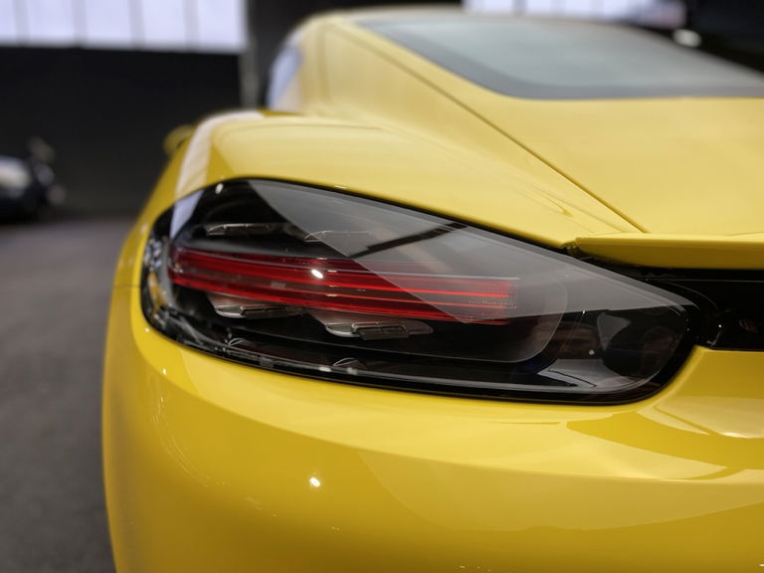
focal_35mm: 26
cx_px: 382
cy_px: 286
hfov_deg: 67.3
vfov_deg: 53.1
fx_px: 574
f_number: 1.6
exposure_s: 1/100
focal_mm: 4.2
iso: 40
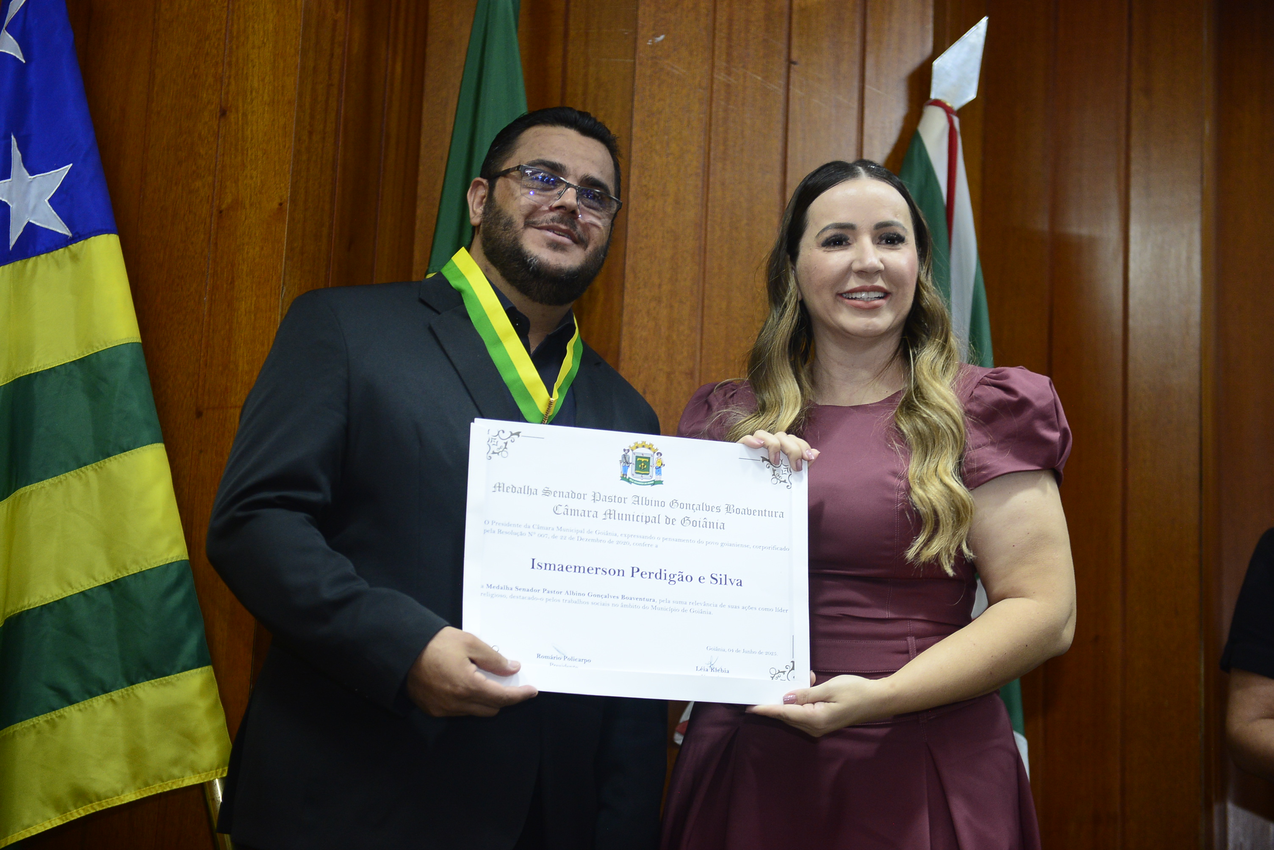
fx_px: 2195
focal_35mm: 62
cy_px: 425
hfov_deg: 32.4
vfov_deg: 21.9
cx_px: 637
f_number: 2.8
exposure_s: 1/125
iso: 2000
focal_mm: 62
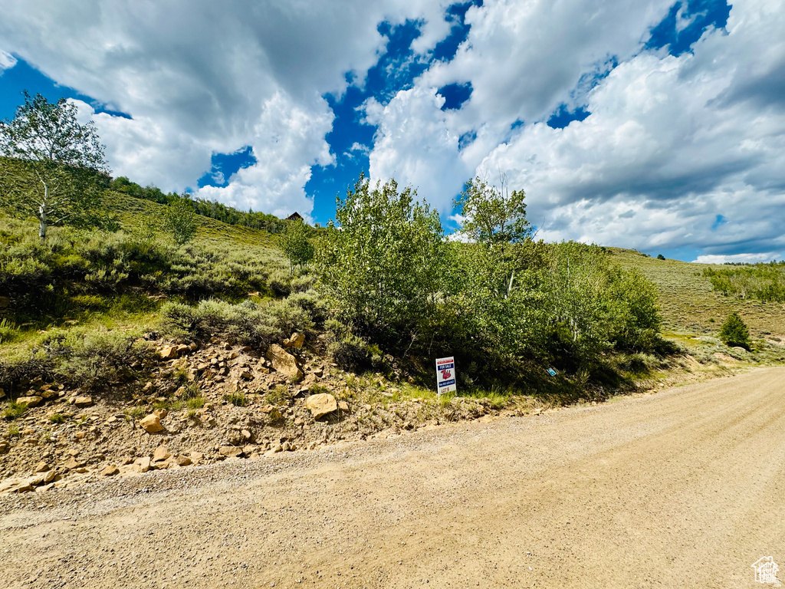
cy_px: 294
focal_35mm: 14
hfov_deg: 102.1
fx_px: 317
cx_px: 392
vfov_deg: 85.7
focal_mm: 2.22
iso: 50
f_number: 2.2
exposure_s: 1/2146
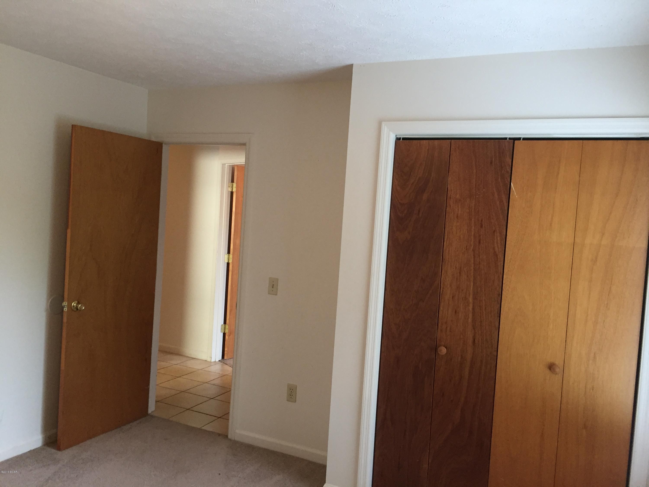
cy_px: 244
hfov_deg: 61.7
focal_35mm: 29
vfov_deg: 48.2
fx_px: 544
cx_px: 324
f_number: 2.2
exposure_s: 1/30
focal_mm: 4.15
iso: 125
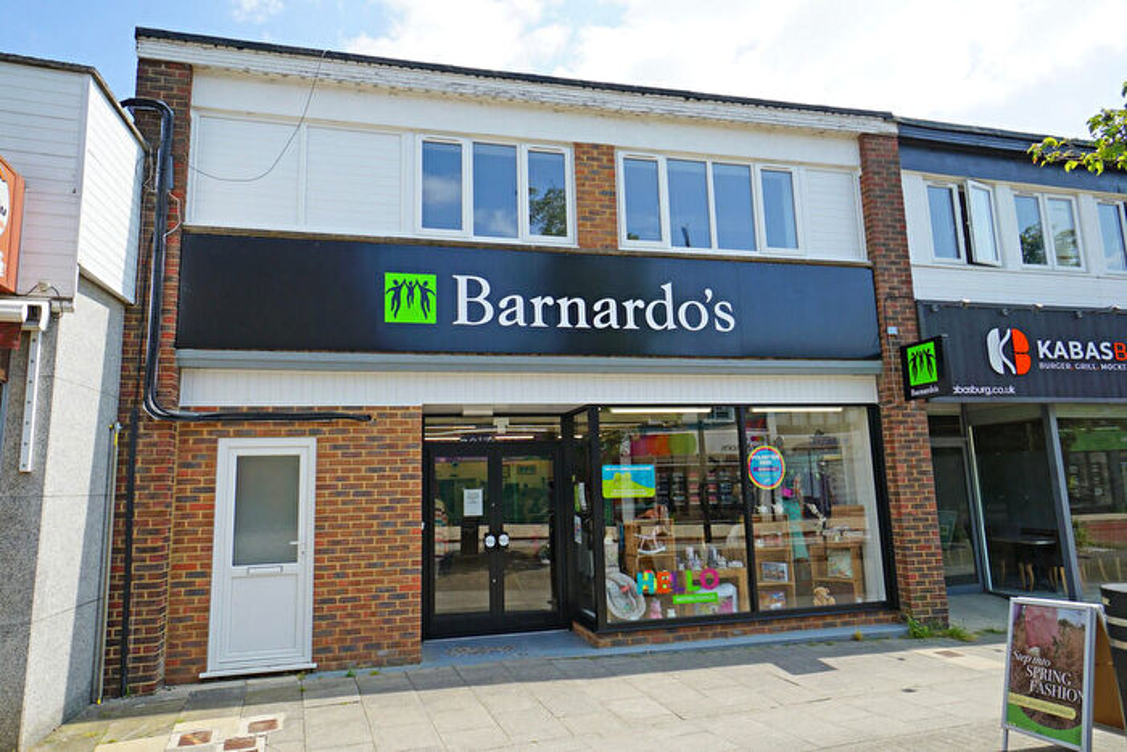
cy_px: 376
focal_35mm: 22
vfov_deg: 57.2
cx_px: 564
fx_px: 689
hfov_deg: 78.6
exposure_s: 1/100
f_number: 9
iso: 100
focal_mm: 15
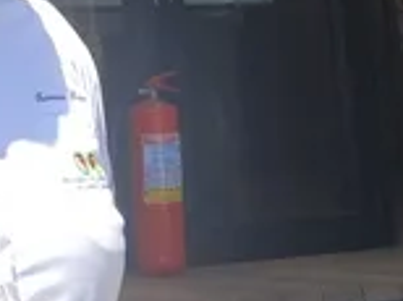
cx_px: 55
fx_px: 1162
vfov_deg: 13.3
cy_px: -238
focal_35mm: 100
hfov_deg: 19.4
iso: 250
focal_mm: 3.94
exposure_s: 1/2010
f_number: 1.9
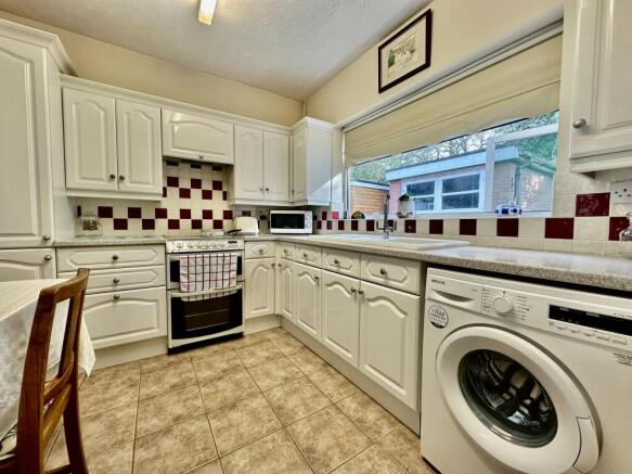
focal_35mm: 14
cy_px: 237
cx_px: 316
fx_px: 256
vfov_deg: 85.7
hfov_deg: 102.1
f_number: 2.2
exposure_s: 1/100
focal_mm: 2.22
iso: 100
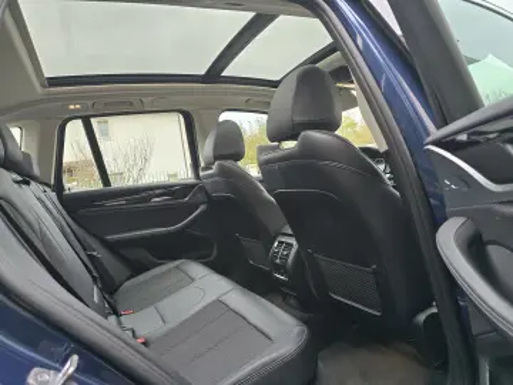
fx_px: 341
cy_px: 192
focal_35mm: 23
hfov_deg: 73.9
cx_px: 256
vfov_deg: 58.9
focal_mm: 6.3
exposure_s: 1/180
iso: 200
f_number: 1.7
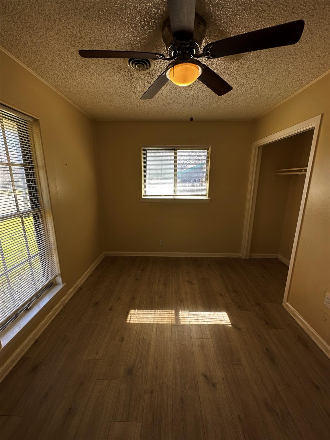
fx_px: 178
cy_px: 220
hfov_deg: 85.7
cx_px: 165
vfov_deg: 102.1
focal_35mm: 14
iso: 40
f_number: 2.2
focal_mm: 2.22
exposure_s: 1/199
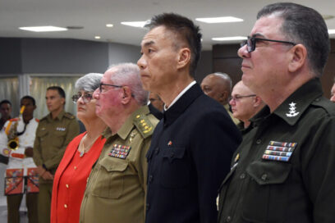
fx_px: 865
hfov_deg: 21.9
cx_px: 168
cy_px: 112
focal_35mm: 93
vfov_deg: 14.7
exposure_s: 1/100
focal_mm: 62
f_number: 11
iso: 3200
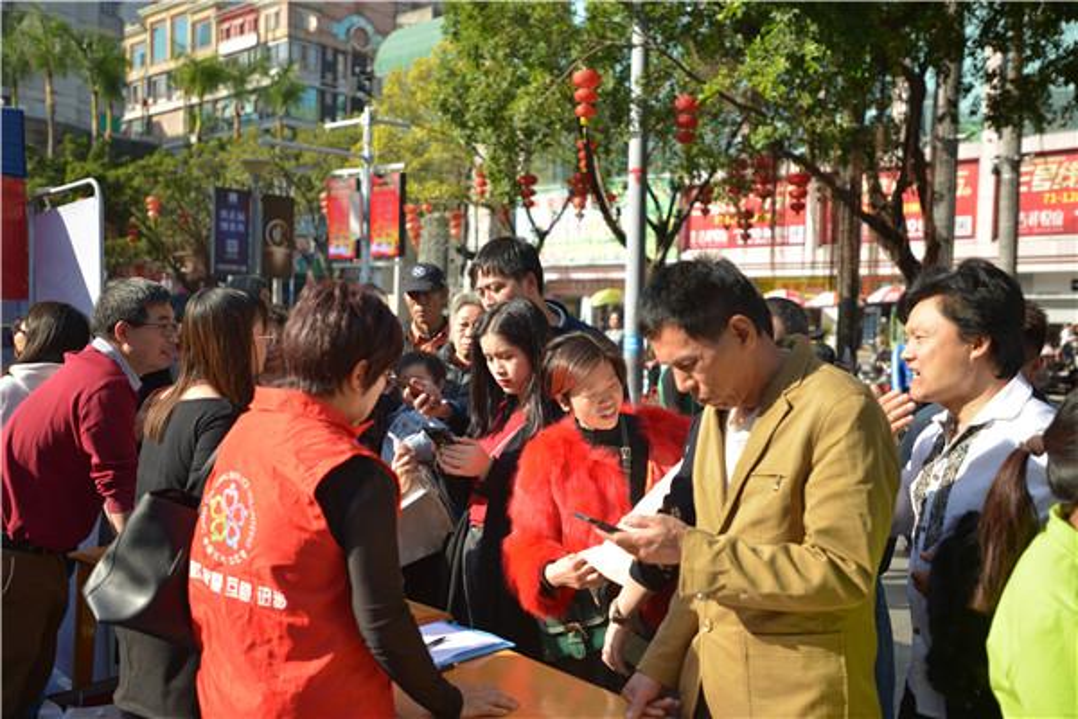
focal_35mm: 35
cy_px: 360
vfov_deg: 37.9
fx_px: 1048
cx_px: 539
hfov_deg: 54.4
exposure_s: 1/1250
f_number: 3.2
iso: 200
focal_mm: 35
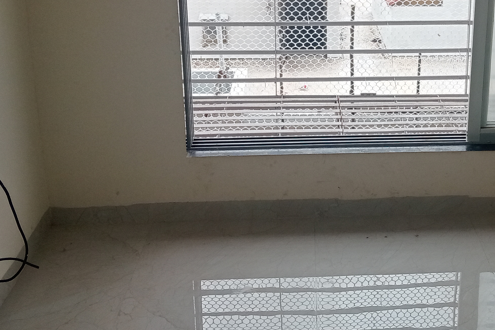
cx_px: 382
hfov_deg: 32.2
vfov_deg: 22.1
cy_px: 96
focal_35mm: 61
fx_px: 839
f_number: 1.8
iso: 100
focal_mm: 3.98
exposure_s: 1/329
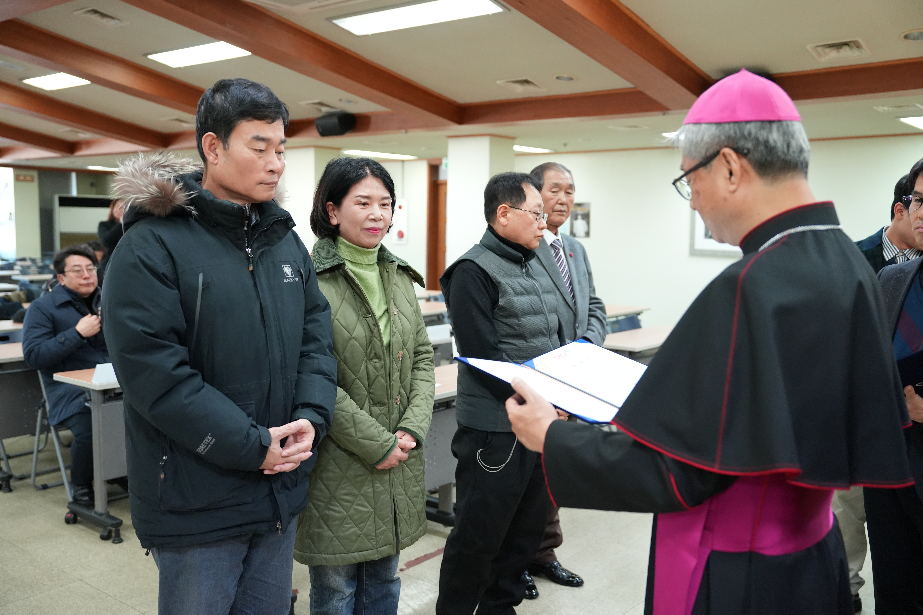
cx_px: 462
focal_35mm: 33
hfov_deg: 57.2
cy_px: 308
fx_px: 846
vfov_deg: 40.0
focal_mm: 33
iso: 3200
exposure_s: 1/250
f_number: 2.8
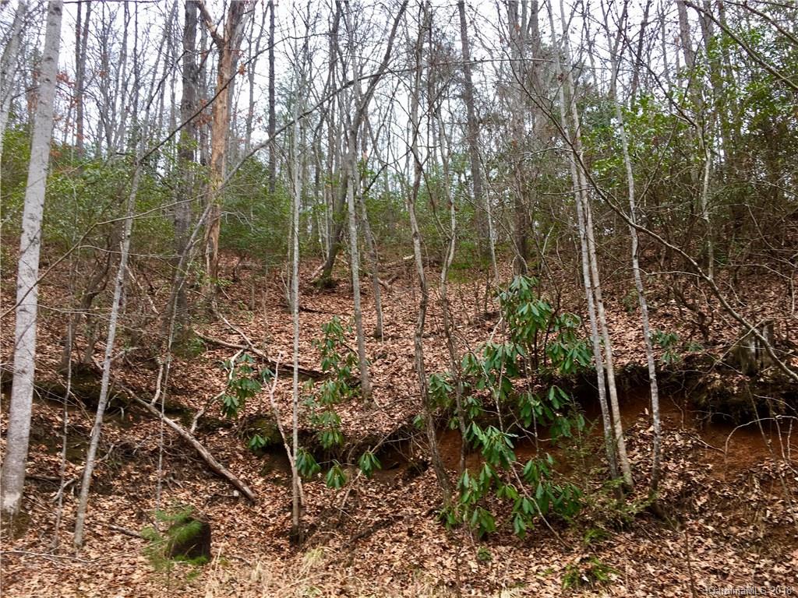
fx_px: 669
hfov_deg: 61.7
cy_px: 299
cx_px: 399
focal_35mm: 29
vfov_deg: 48.2
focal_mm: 4.15
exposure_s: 1/120
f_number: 2.2
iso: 25
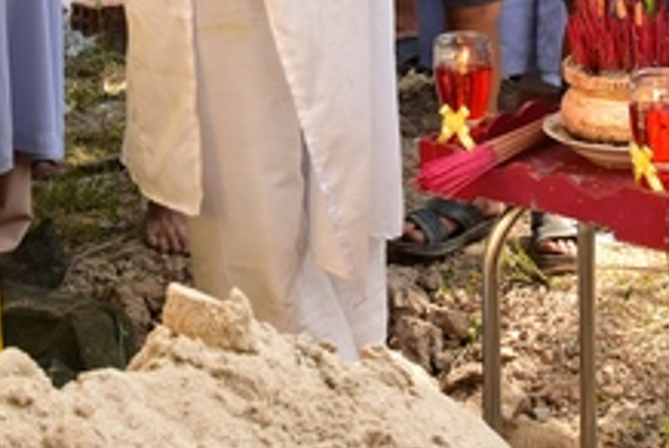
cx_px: 209
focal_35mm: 131
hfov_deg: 15.6
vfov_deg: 10.3
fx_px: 2438
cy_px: -153
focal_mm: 44
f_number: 13
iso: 1250
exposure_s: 1/100
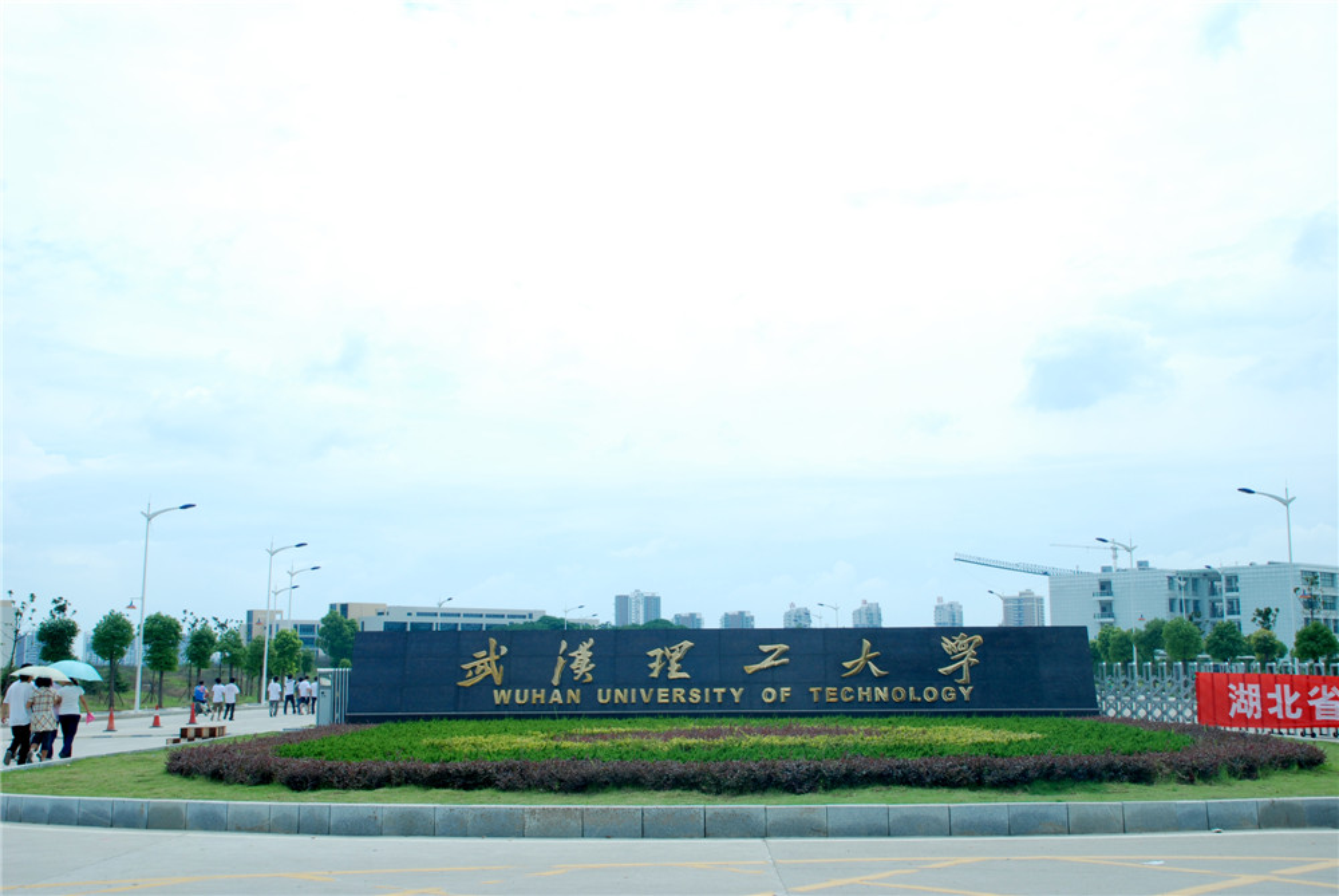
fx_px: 1564
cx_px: 670
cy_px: 448
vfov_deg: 32.0
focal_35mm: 42
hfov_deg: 46.4
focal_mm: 28
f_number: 10
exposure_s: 1/125
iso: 125
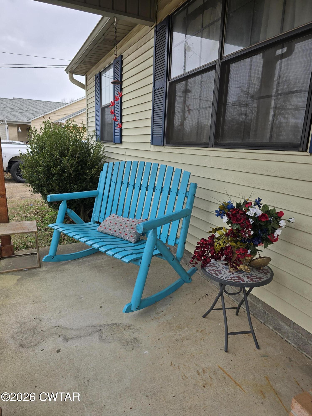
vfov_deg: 73.9
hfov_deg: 58.9
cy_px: 208
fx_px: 276
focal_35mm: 23
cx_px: 156
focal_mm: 6.3
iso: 12
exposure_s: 1/272
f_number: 1.7
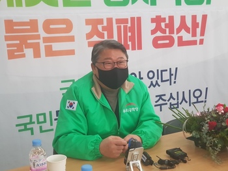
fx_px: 343
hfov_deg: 36.8
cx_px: 114
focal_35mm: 52
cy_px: 86
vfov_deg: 28.1
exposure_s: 1/30
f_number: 2.4
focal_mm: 6
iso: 100
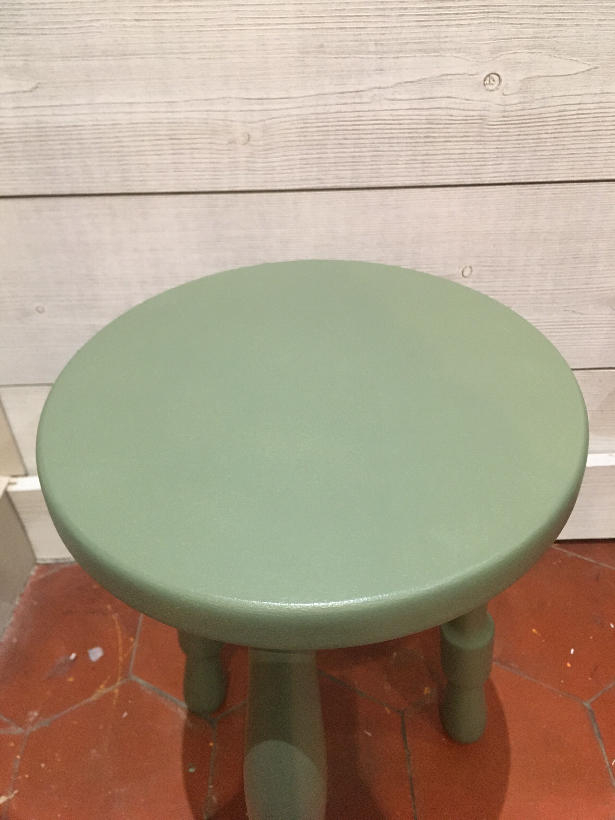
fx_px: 687
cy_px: 410
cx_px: 308
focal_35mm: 29
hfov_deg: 48.2
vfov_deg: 61.7
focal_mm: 4.15
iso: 200
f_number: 2.2
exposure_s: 1/17
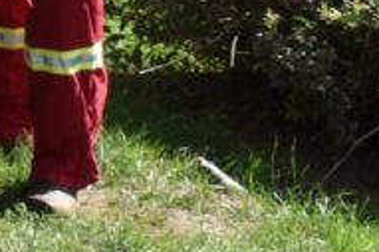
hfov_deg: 10.2
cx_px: -502
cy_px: -189
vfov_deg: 7.5
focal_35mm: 177
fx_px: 1862
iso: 220
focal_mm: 22
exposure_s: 1/250
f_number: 8
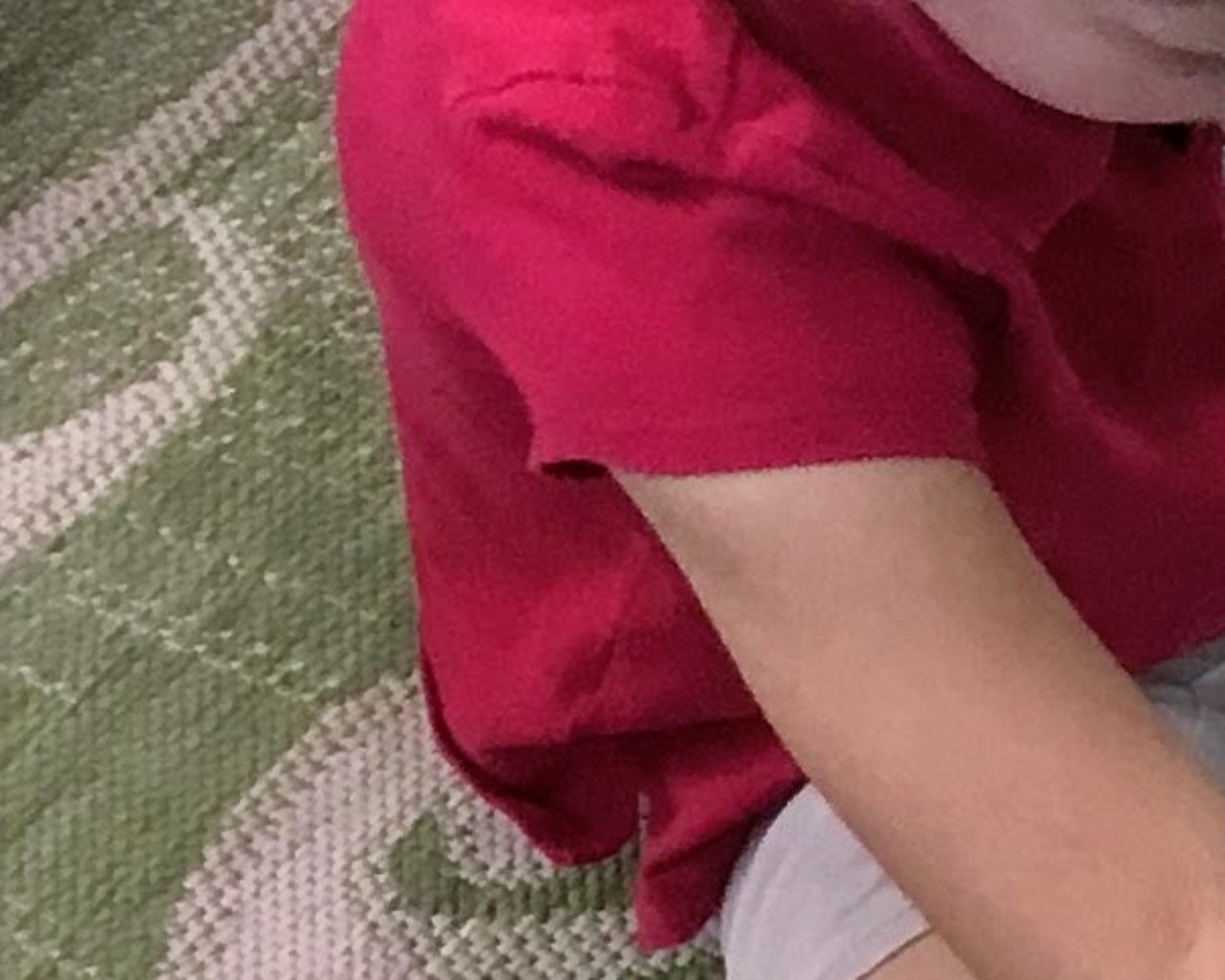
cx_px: 3003
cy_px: 376
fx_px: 5948
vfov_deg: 9.4
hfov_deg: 10.1
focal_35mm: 164
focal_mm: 3.3
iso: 64
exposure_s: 1/30
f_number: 2.4
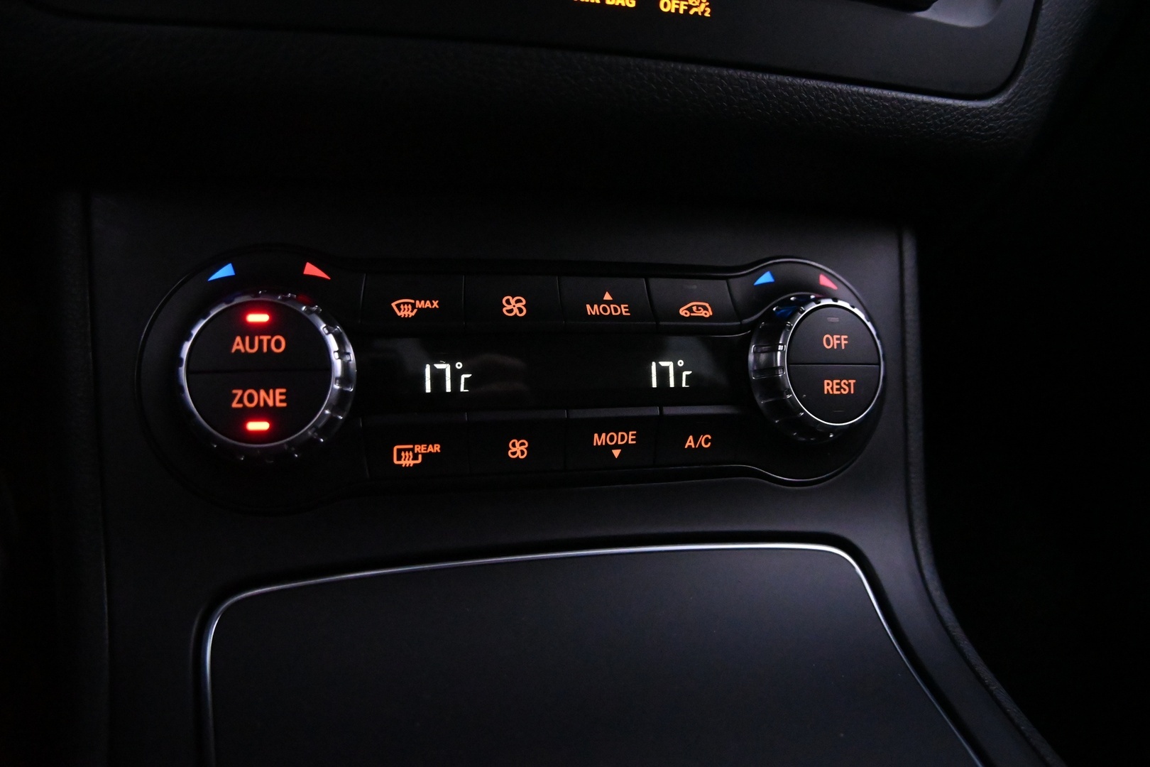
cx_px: 575
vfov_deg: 18.2
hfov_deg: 27.0
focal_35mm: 75
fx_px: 2396
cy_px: 384
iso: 10000
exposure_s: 1/80
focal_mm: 50
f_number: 7.1
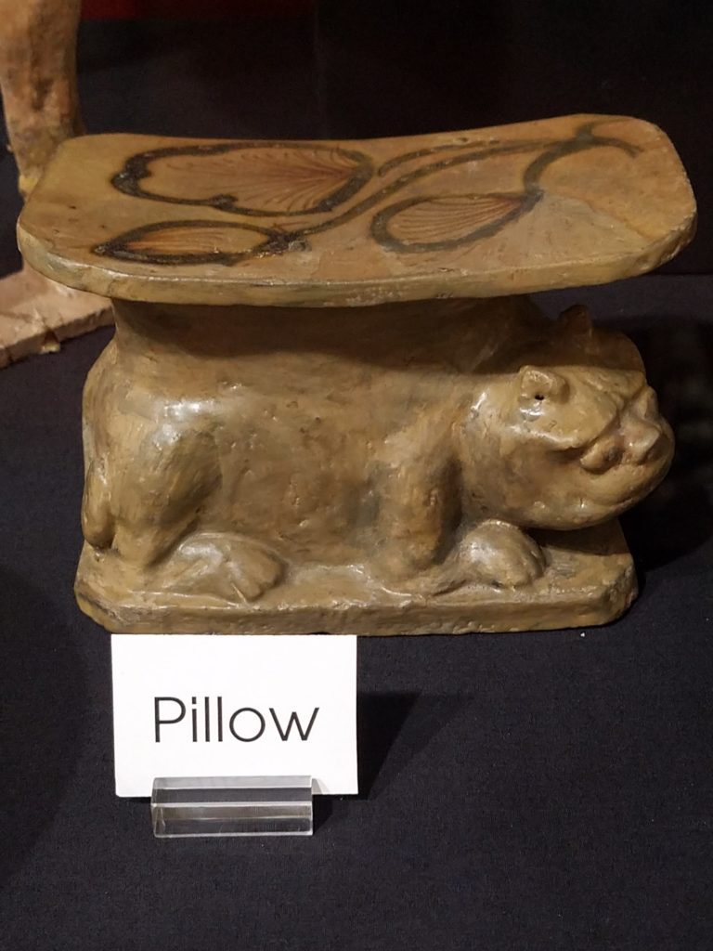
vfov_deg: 67.3
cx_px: 356
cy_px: 476
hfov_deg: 53.1
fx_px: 714
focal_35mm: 26
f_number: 1.7
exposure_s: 1/20
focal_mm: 4.2
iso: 200
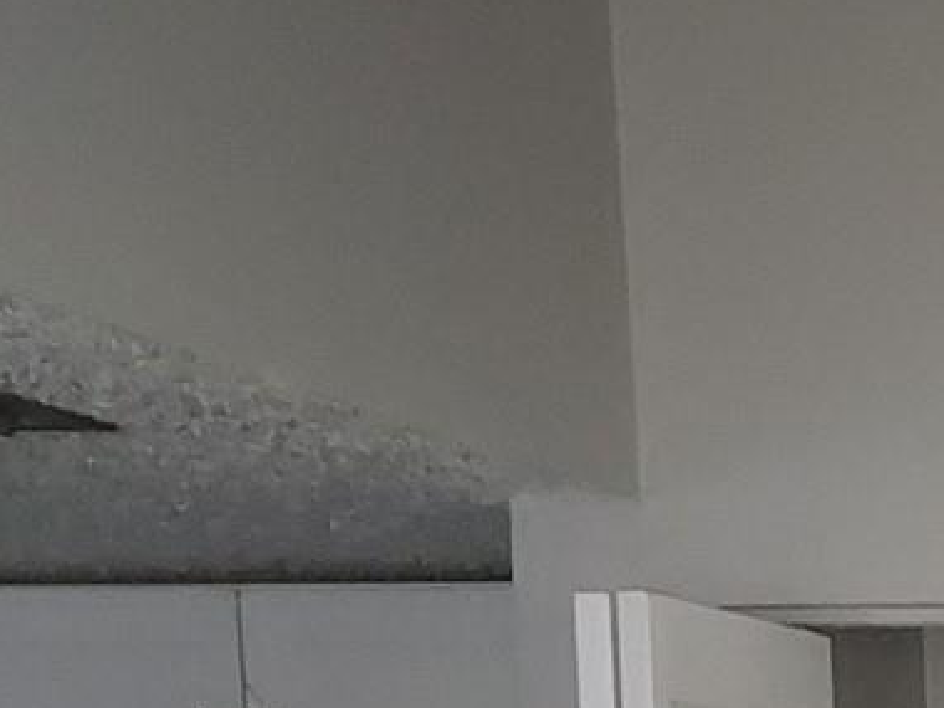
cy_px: 1237
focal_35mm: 101
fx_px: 2754
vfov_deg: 13.3
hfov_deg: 15.2
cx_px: 1960
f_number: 1.8
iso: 500
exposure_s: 1/24
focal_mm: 4.6
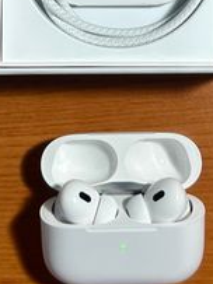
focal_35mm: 101
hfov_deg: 14.6
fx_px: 830
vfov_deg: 18.3
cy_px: -73
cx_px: 119
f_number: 1.78
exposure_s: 1/100
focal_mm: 6.86
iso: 64
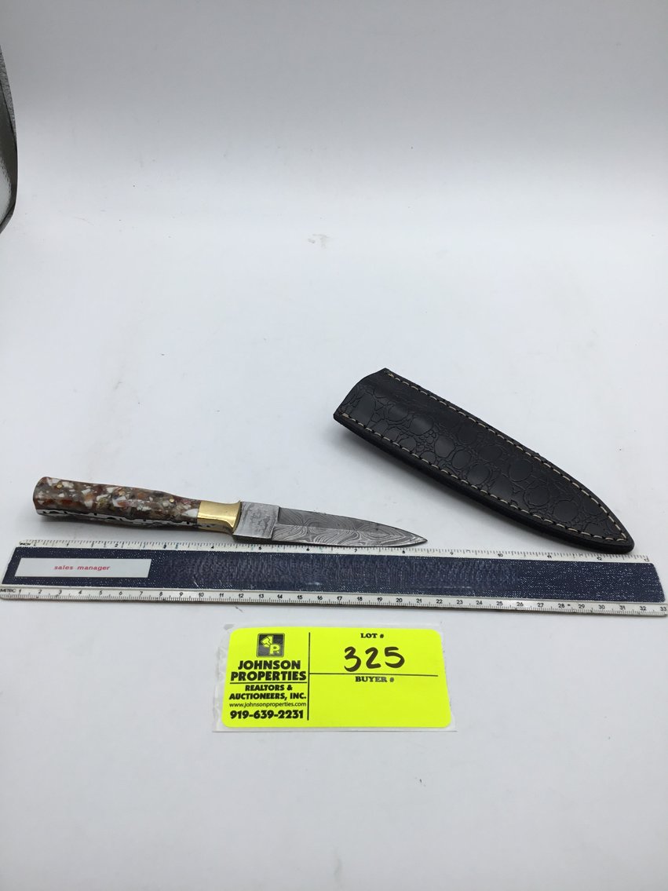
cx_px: 334
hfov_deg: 45.4
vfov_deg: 58.4
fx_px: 798
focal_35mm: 31
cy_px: 446
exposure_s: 1/129
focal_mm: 3.3
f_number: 2.4
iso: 25
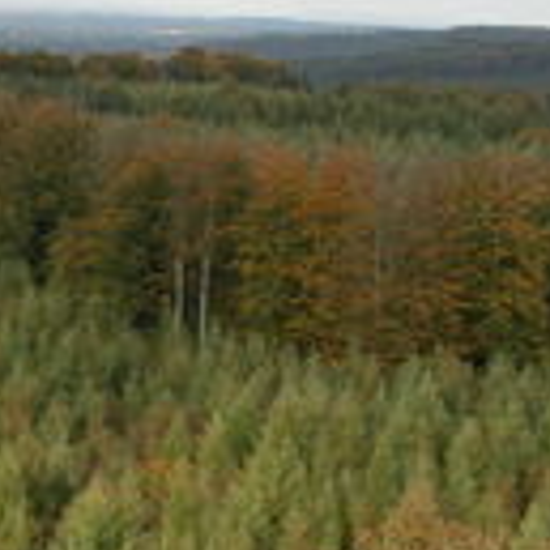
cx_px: 0
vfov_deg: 18.0
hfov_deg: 17.7
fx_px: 1726
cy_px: 119
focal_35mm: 96
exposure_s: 1/194
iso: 100
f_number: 5
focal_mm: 8.9
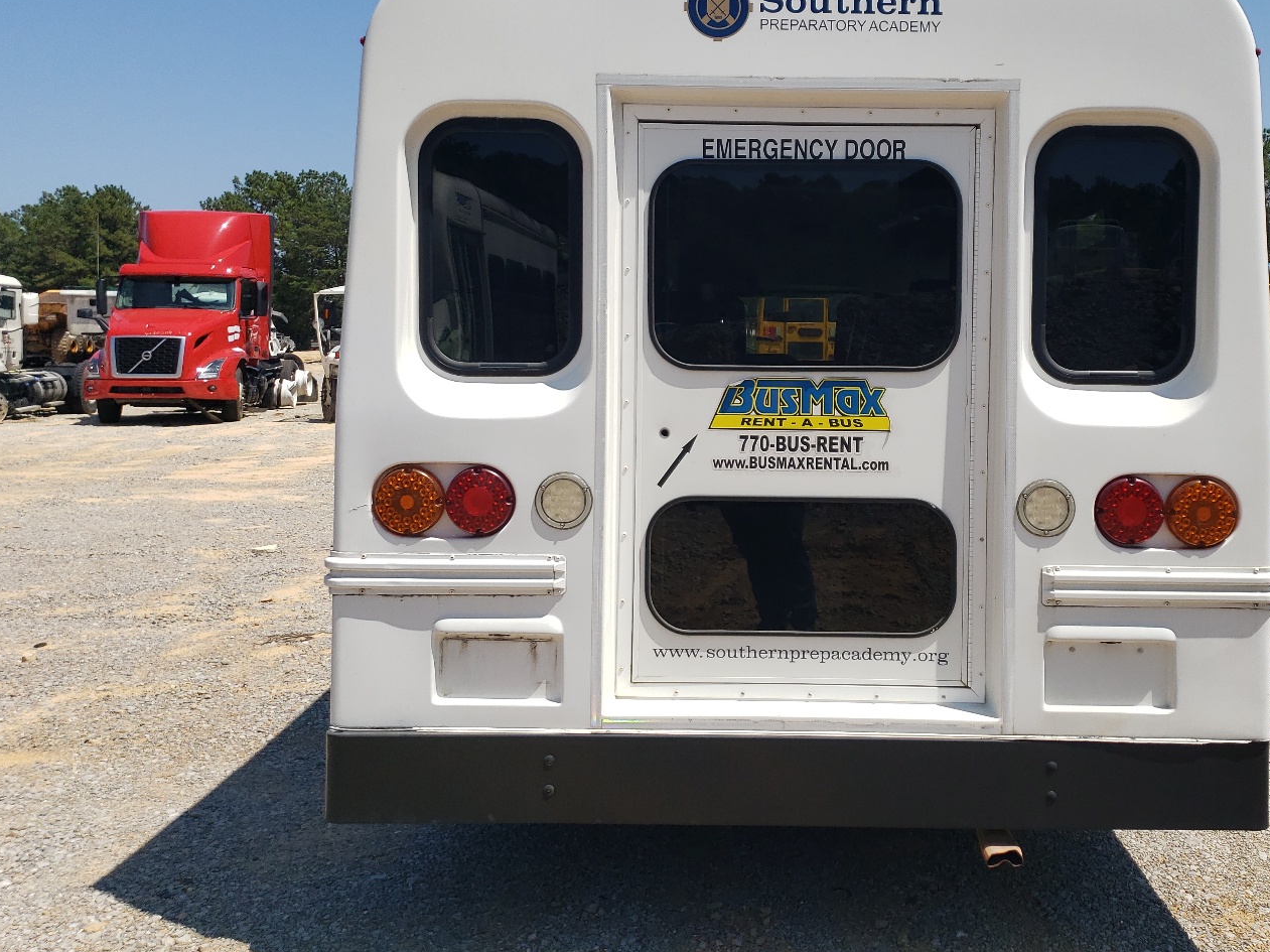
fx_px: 1210
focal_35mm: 33
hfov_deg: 54.9
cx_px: 768
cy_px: 413
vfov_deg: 42.8
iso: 50
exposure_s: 1/5000
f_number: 1.5
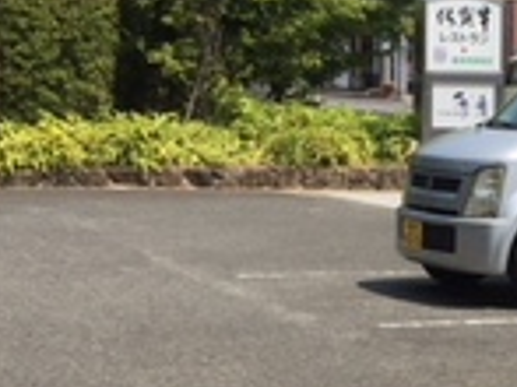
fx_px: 1880
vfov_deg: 11.6
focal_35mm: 126
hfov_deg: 15.2
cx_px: 573
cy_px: 383
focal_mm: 4.15
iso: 25
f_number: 2.2
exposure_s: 1/1451
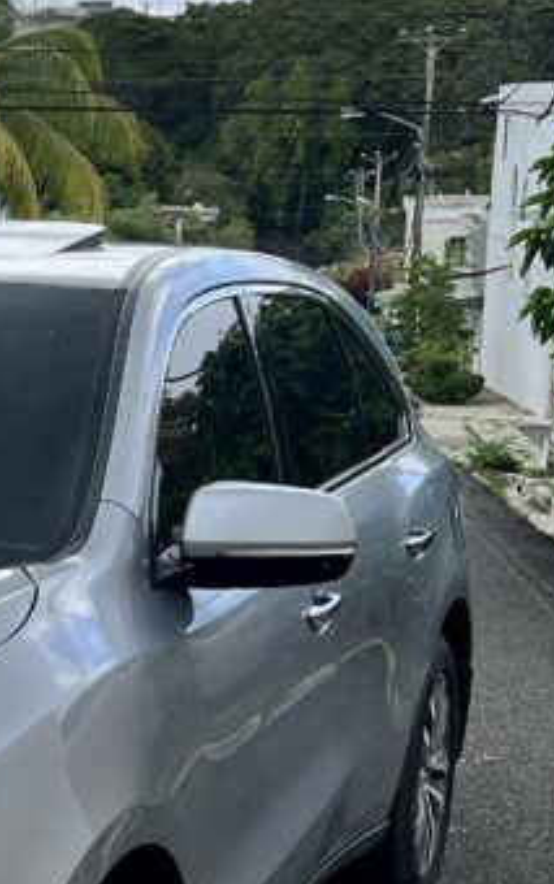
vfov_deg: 24.8
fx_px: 2002
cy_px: 559
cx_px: -367
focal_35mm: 83
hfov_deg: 14.3
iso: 50
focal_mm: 5.7
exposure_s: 1/2083
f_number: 1.5
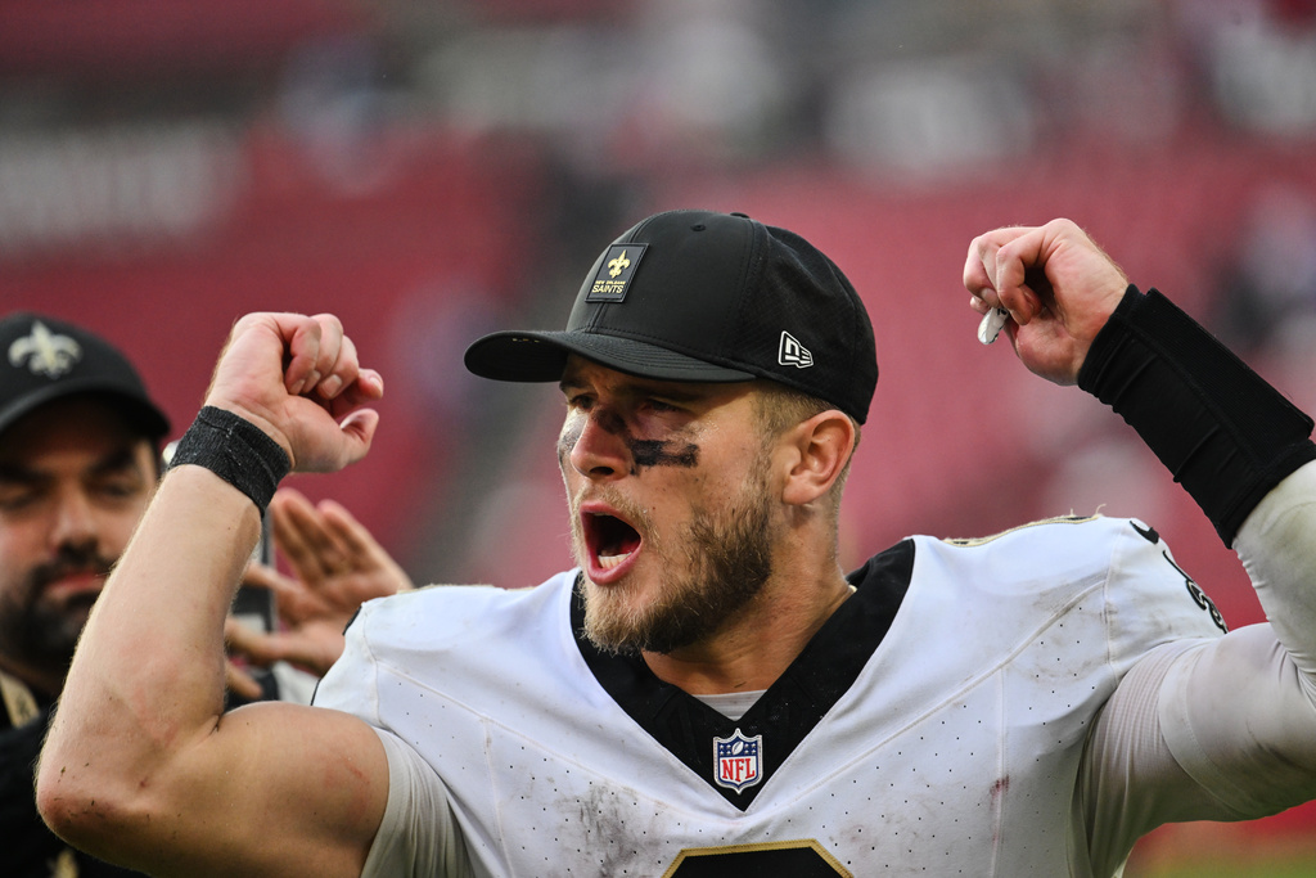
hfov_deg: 5.2
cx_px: 658
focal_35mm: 400
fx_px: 14623
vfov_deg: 3.4
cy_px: 439
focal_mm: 400
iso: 1600
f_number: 4.5
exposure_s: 1/1250
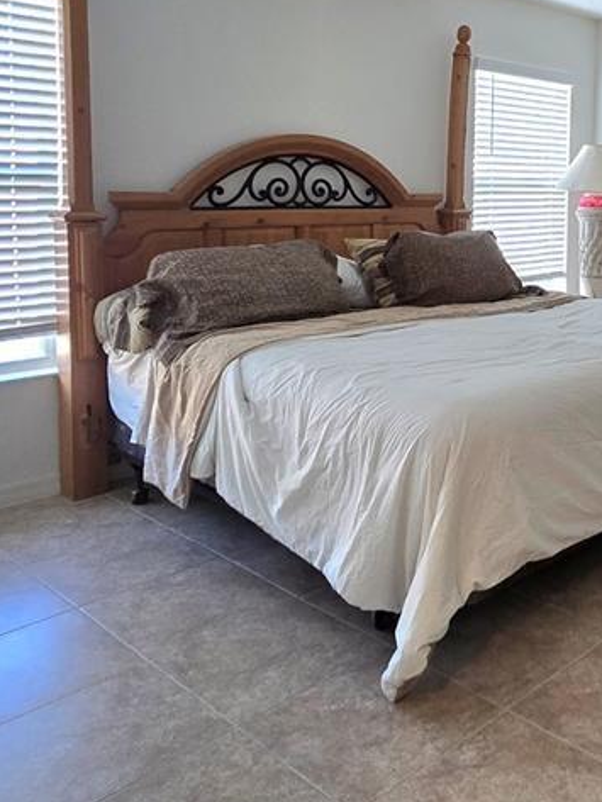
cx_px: 610
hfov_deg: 38.0
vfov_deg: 53.7
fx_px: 765
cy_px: 237
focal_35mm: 33
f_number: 2.2
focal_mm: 2.2
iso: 160
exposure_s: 1/60.2
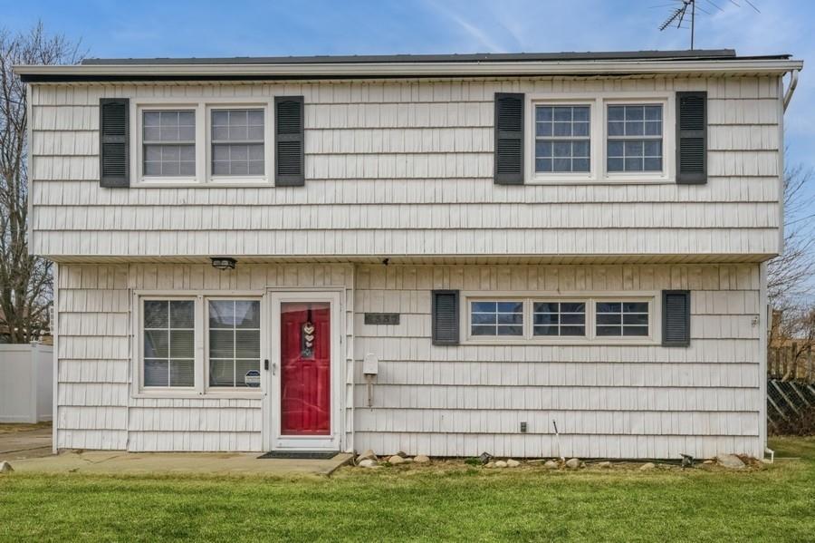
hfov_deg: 57.2
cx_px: 408
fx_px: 747
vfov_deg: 39.9
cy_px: 272
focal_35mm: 33
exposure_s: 1/6400
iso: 640
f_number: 8
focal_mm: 22
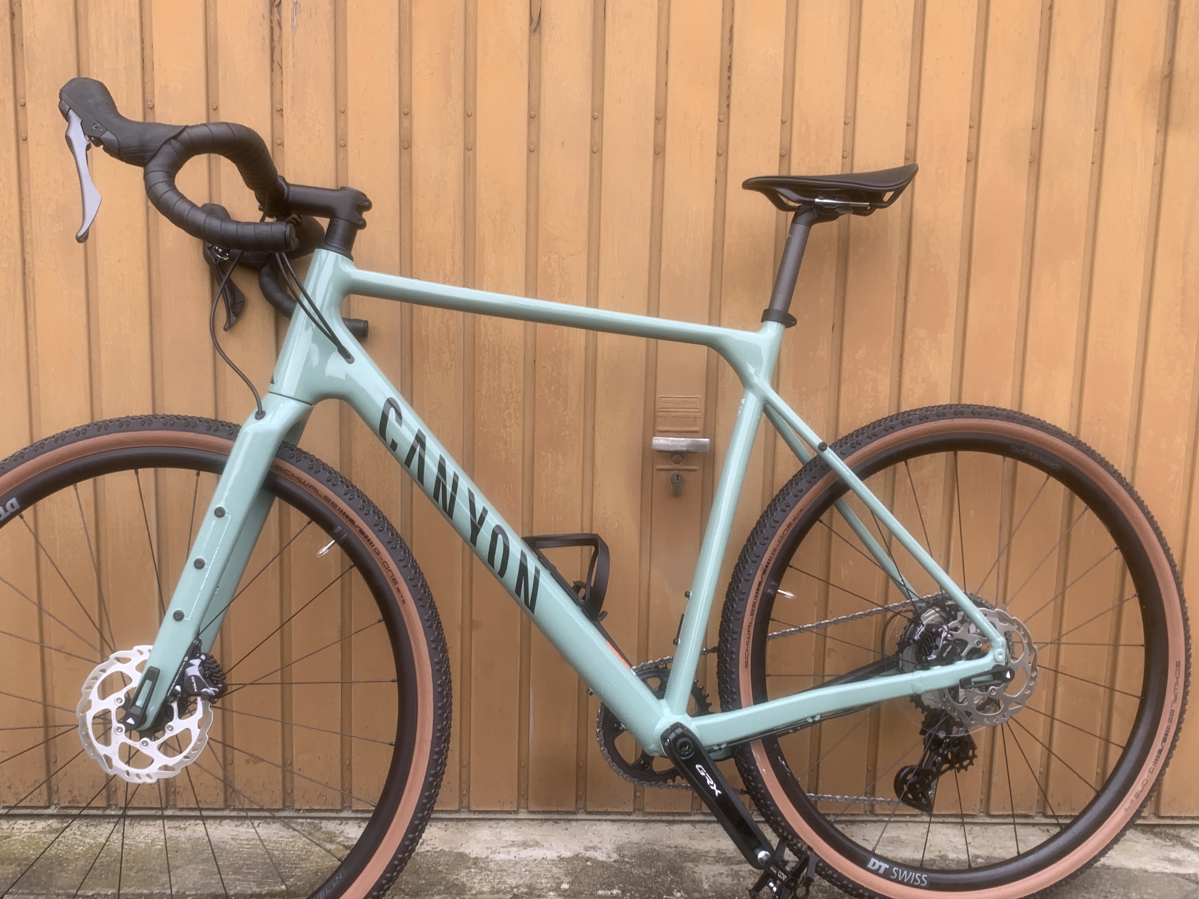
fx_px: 1039
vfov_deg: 46.8
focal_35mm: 30
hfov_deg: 59.8
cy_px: 470
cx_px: 528
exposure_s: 1/254
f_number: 1.8
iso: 25
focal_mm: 4.25
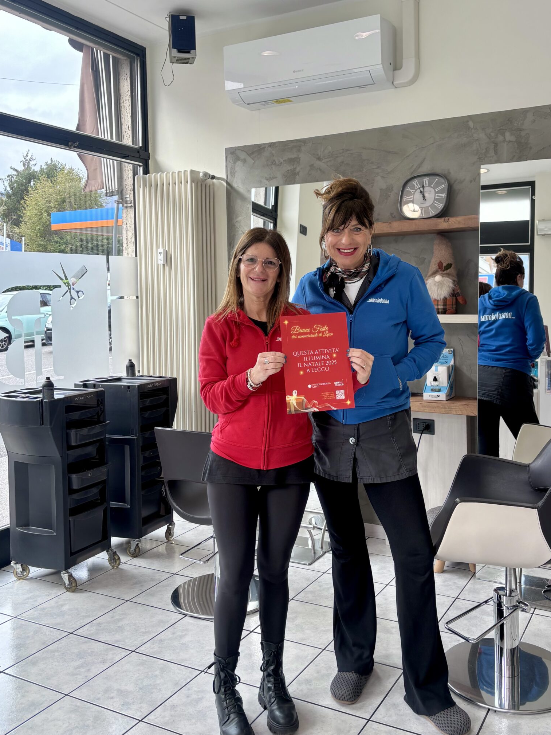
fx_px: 700
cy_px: 309
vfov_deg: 55.1
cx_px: 319
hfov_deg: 42.8
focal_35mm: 33
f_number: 1.6
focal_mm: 5.96
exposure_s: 1/125
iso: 32
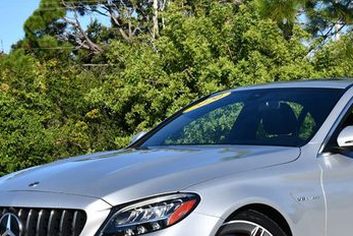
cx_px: 247
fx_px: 1158
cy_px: 153
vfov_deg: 11.6
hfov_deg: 17.3
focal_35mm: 118
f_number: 9
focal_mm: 32
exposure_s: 1/320
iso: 100
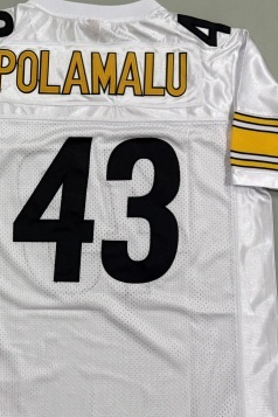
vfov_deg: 35.6
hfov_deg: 21.9
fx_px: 649
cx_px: -78
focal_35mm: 56
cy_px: 180
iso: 160
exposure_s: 1/100
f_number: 1.78
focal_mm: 6.76
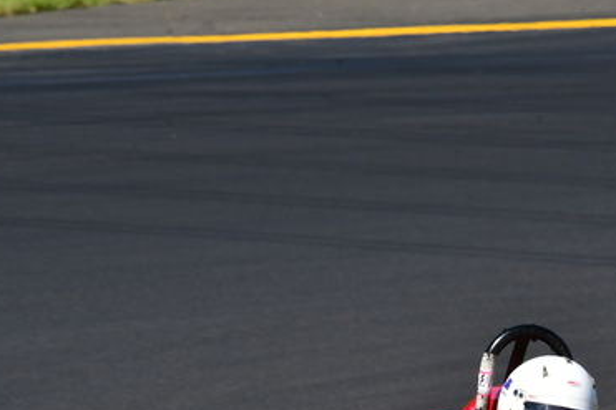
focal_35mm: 1457
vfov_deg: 0.9
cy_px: 383
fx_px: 24919
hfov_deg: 1.4
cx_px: 561
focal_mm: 450
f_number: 11
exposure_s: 1/640
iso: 400
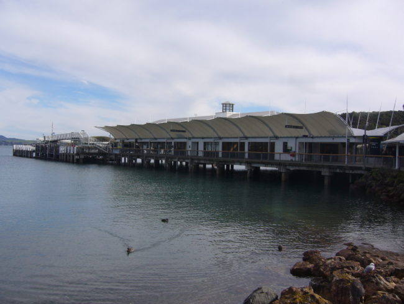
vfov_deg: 40.7
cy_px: 152
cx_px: 202
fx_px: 409
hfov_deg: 52.6
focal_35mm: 35
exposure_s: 1/400
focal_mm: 5.8
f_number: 5.6
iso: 80
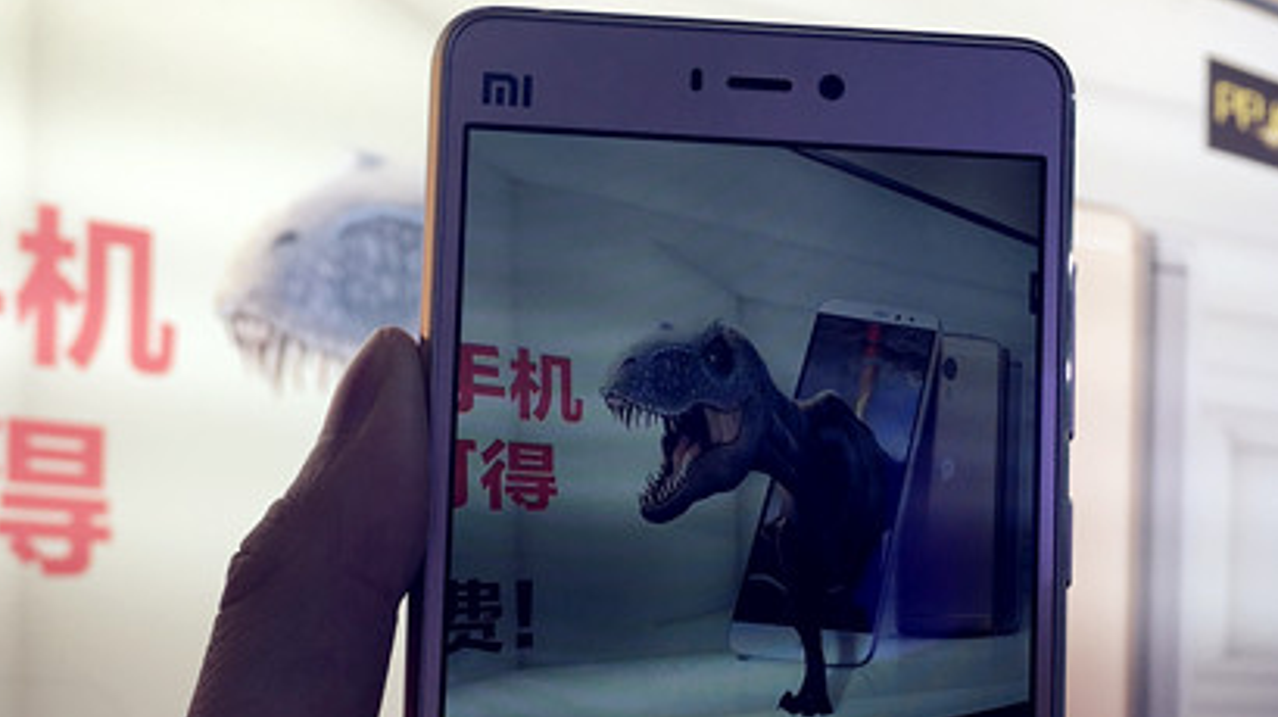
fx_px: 1829
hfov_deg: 38.5
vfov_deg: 21.8
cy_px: 609
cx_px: 642
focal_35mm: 54
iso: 25
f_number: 2.2
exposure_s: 1/184
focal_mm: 4.15
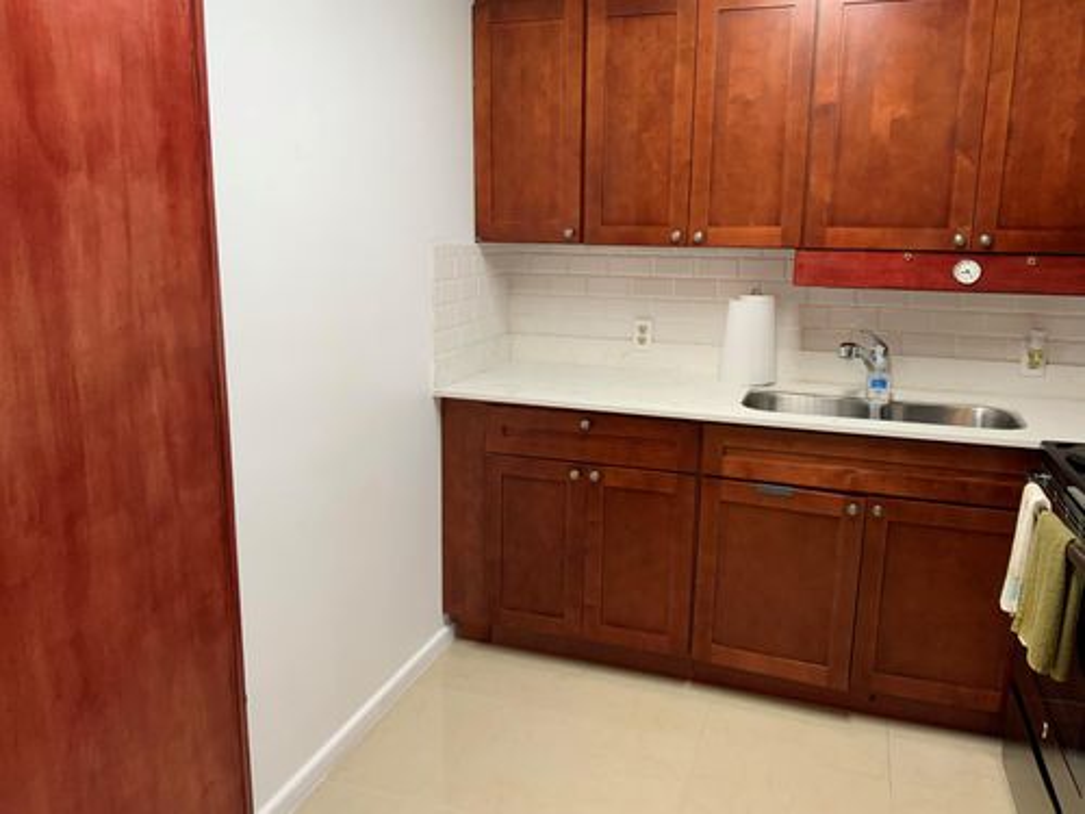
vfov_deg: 48.2
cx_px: 542
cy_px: 407
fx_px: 909
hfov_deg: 61.7
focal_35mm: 29
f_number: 1.8
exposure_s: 1/60
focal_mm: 3
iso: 64
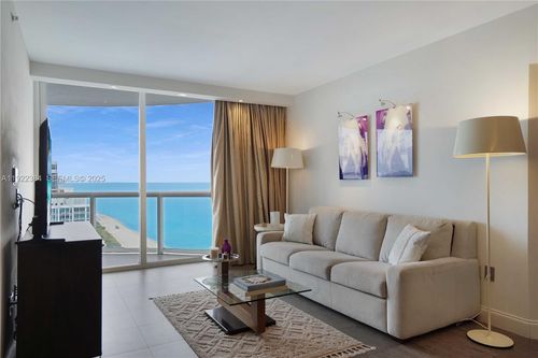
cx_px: 269
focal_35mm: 24
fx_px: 359
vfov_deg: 53.1
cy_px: 179
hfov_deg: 73.8
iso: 400
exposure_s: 1/200
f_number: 5
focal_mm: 24
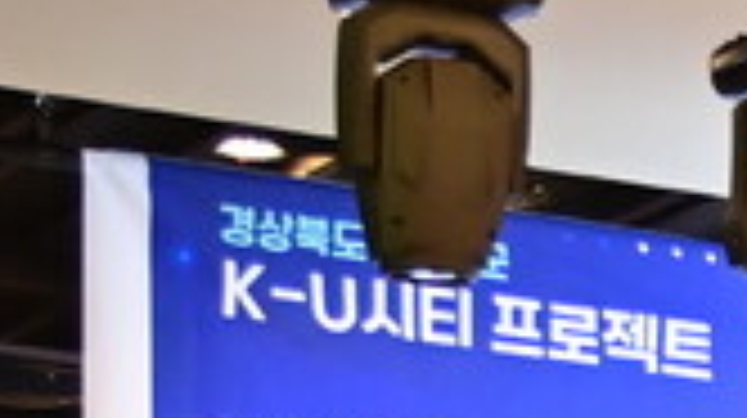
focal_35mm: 259
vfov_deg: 4.4
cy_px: 1450
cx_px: 1726
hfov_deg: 7.8
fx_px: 5125
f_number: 4
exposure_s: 1/160
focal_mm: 38
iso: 2500
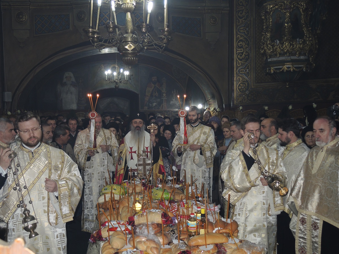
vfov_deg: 37.7
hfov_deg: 49.0
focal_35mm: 38
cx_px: 170
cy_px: 127
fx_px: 372
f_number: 2.2
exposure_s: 1/30
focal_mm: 8.2
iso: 200
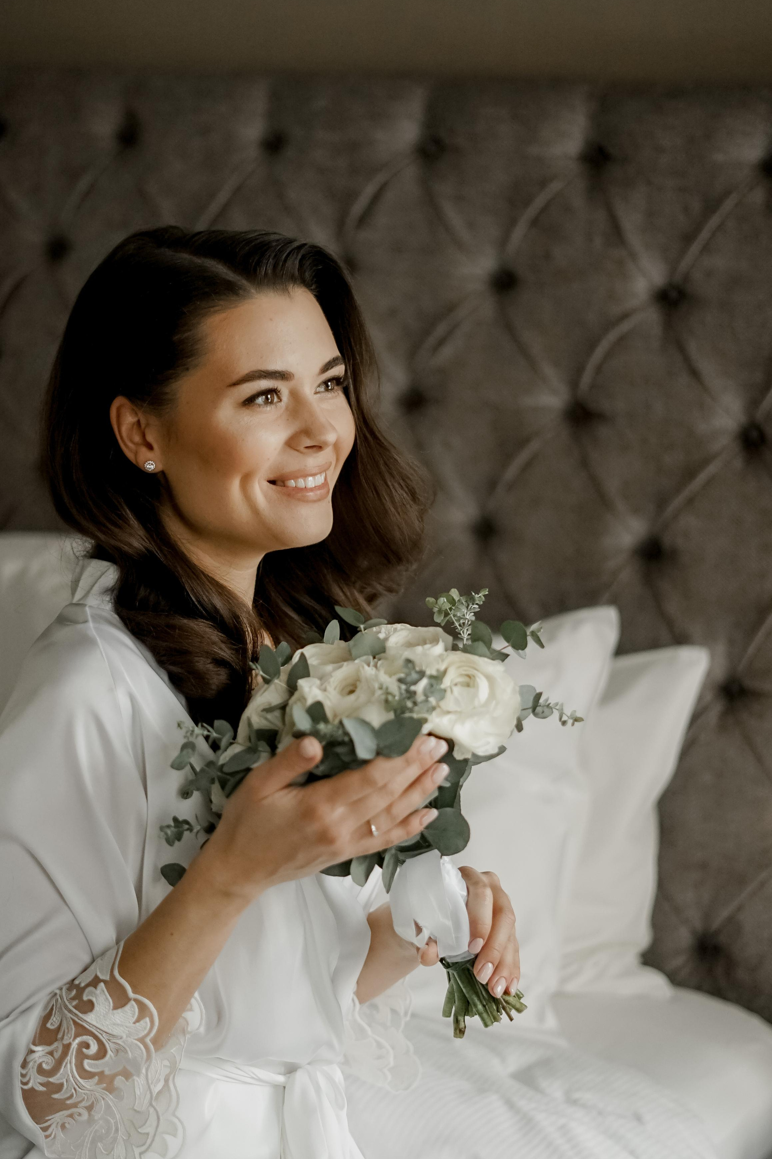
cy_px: 679
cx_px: 332
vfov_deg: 33.9
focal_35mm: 59
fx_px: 1898
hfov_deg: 23.0
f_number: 1.8
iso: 800
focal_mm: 50
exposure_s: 1/125
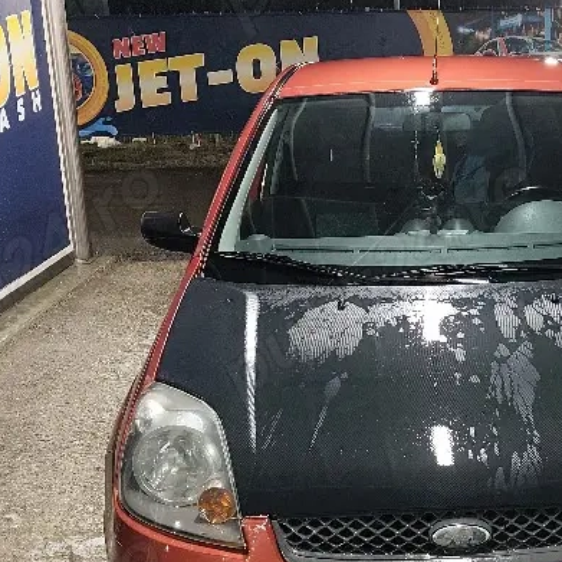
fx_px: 955
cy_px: 292
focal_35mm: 52
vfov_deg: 32.8
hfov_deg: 31.7
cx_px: 473
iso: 500
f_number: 1.65
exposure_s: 1/33.3
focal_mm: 6.19
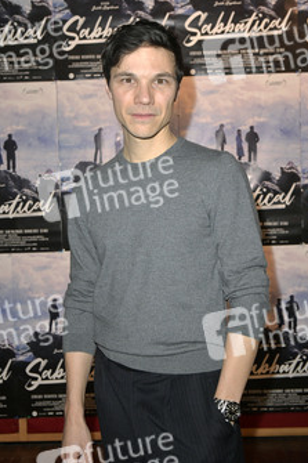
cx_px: 148
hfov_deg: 31.2
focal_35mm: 43
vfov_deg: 45.4
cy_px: 258
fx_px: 552
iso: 2500
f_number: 7.1
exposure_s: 1/250
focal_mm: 36
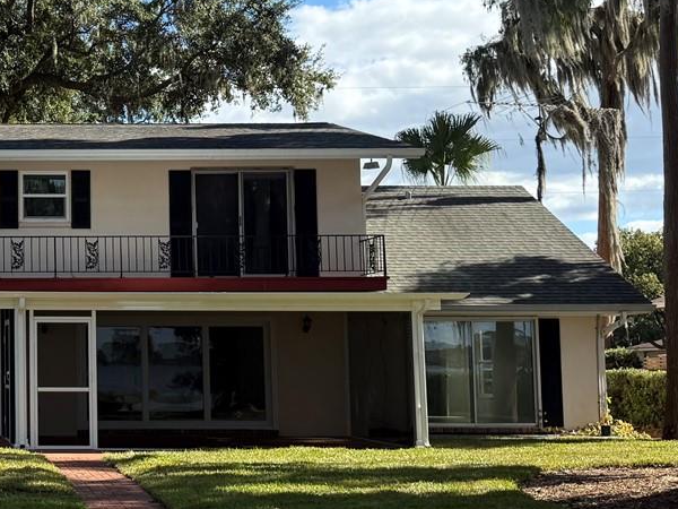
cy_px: 249
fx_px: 1254
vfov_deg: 22.9
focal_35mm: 64
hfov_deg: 27.8
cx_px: -54
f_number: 1.78
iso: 100
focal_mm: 6.76
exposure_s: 1/2611
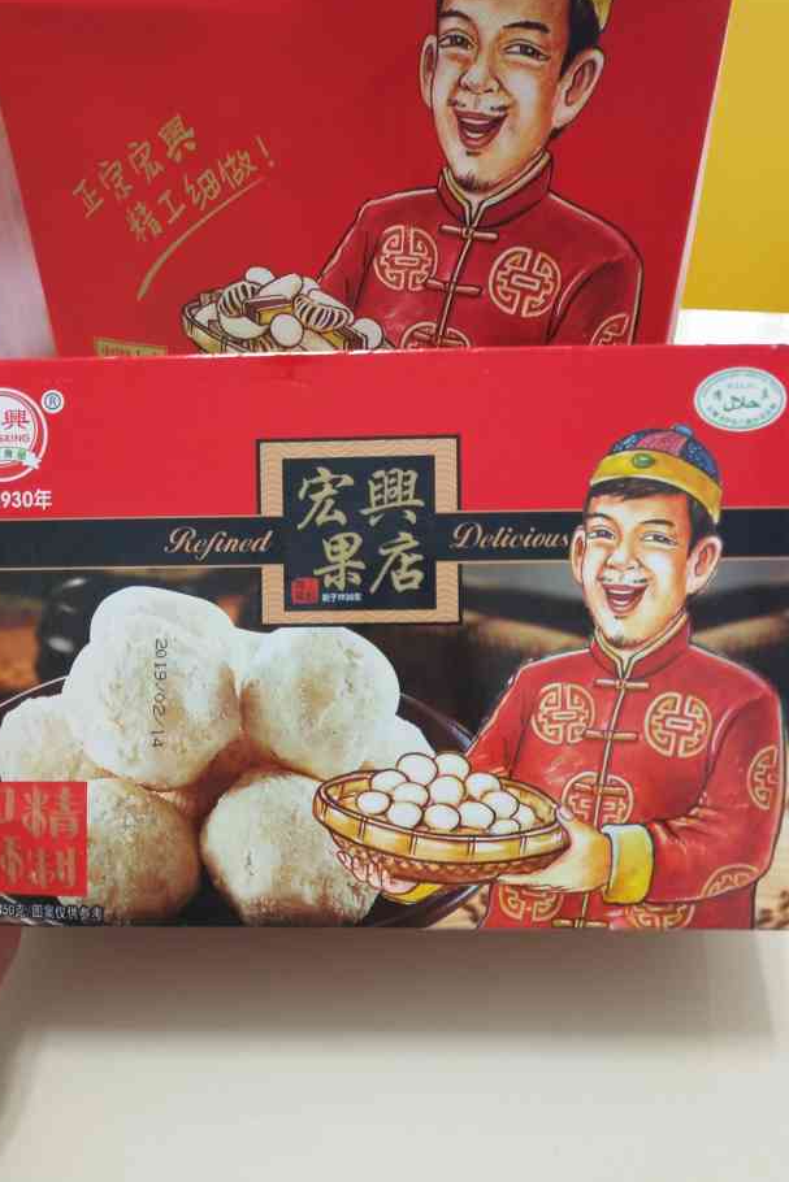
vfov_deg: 58.7
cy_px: 598
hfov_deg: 41.1
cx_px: 351
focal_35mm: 32
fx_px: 1052
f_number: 1.8
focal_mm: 3.95
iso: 427
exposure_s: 1/33.3
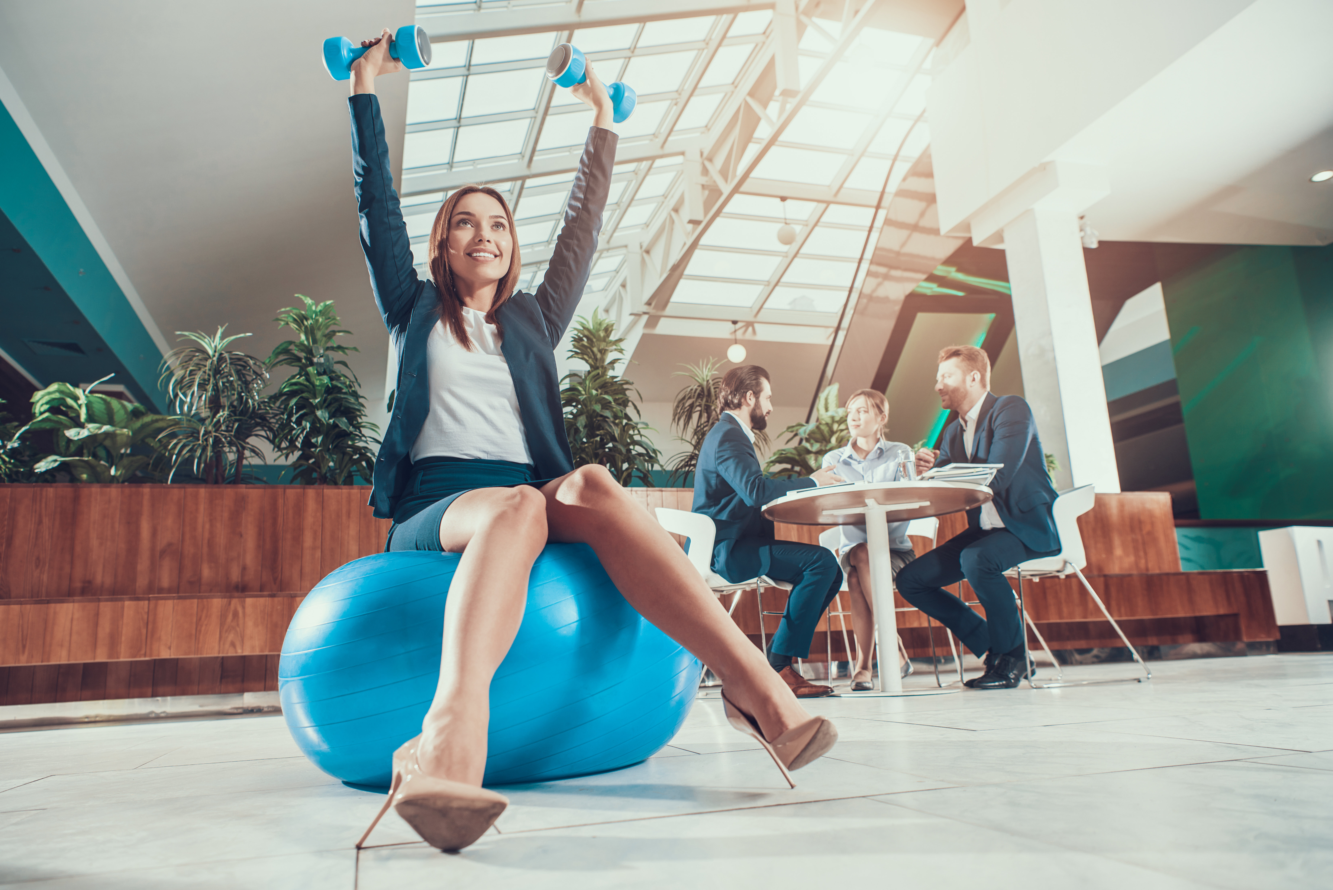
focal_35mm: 26
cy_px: 445
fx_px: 963
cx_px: 666
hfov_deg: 69.4
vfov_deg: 49.6
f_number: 4
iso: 100
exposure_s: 1/100
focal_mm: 26
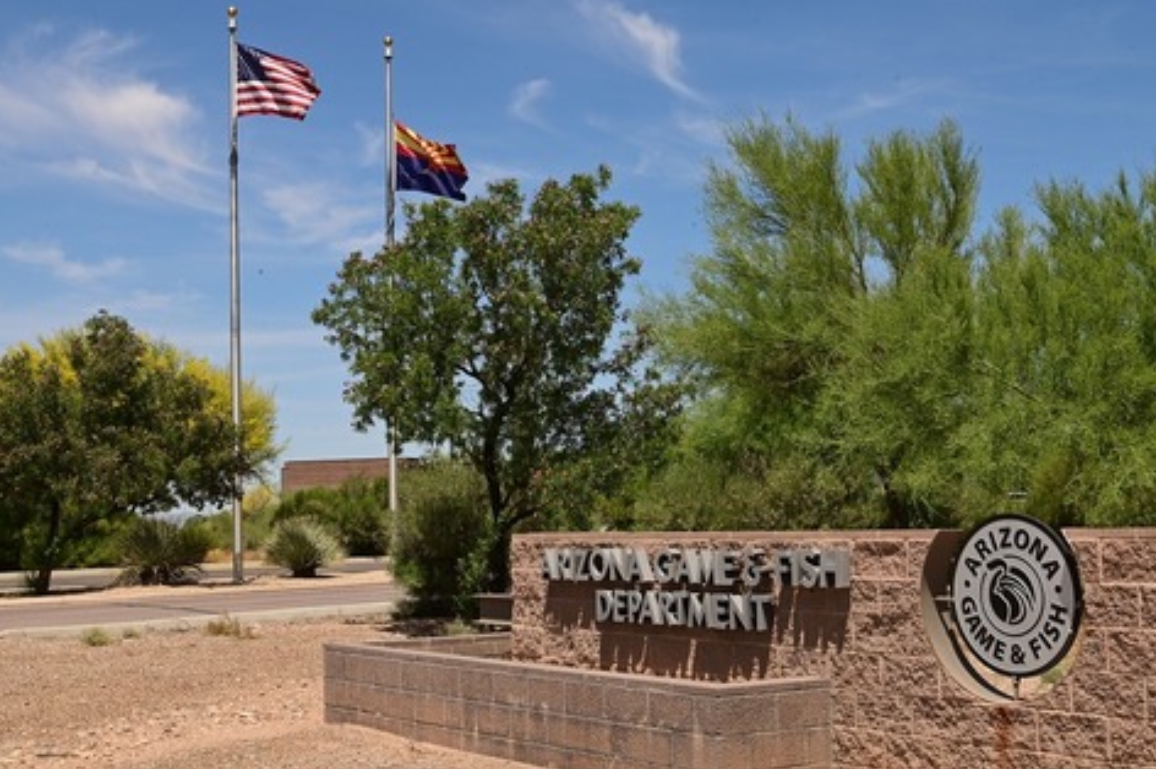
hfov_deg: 40.4
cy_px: 367
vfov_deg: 27.5
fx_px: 1572
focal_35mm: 49
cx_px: 612
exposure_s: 1/320
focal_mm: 45
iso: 500
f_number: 20
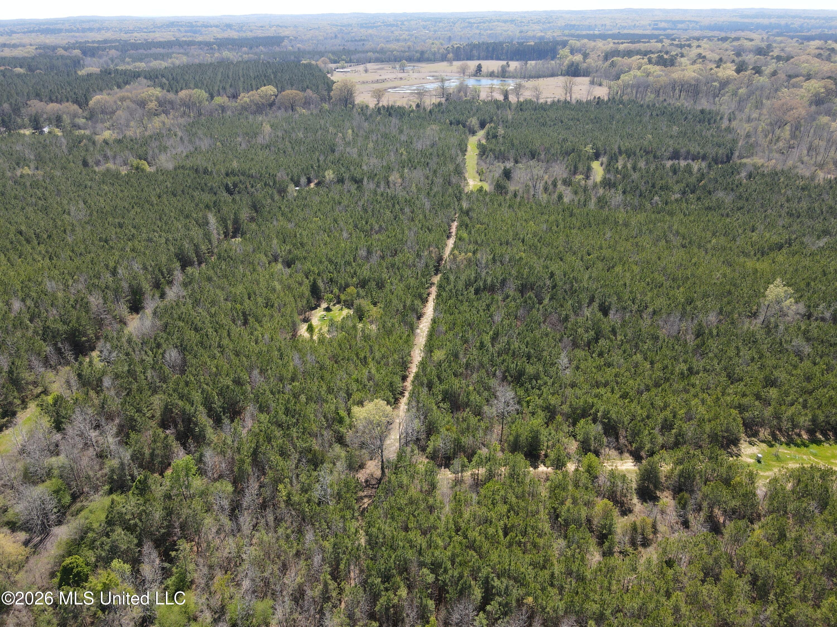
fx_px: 580
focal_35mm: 24
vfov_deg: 56.8
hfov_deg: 71.6
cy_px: 314
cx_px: 418
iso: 110
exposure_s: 1/320
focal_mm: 4.5
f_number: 2.8
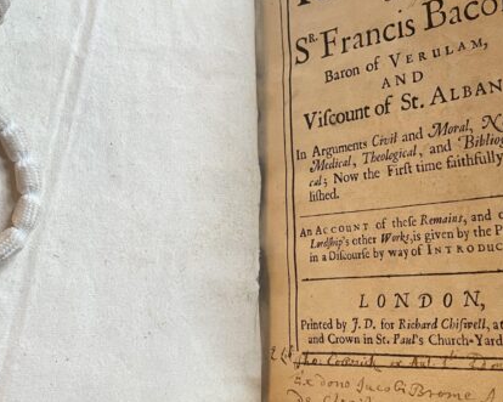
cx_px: 272
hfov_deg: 40.3
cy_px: 163
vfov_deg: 32.6
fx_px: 685
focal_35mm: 46
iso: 200
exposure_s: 1/50
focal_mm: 4.2
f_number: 1.6
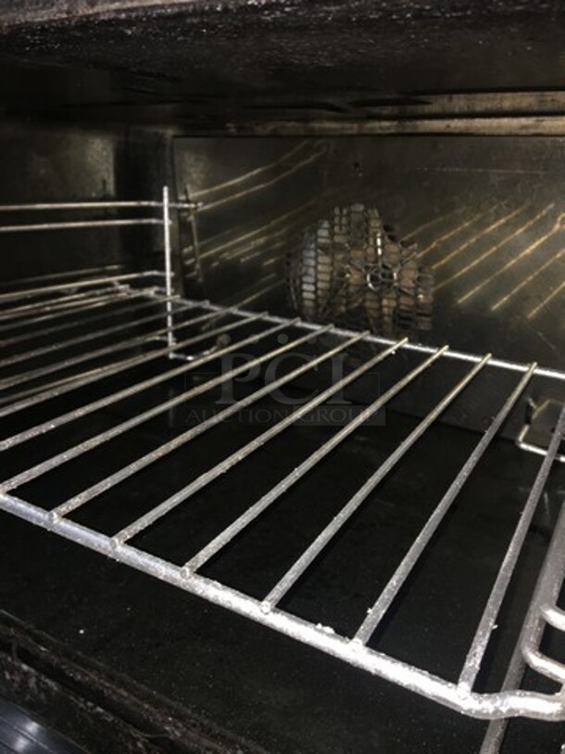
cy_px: 377
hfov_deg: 48.2
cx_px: 282
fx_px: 631
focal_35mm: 29
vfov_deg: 61.7
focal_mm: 4.15
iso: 50
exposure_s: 1/16
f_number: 2.2
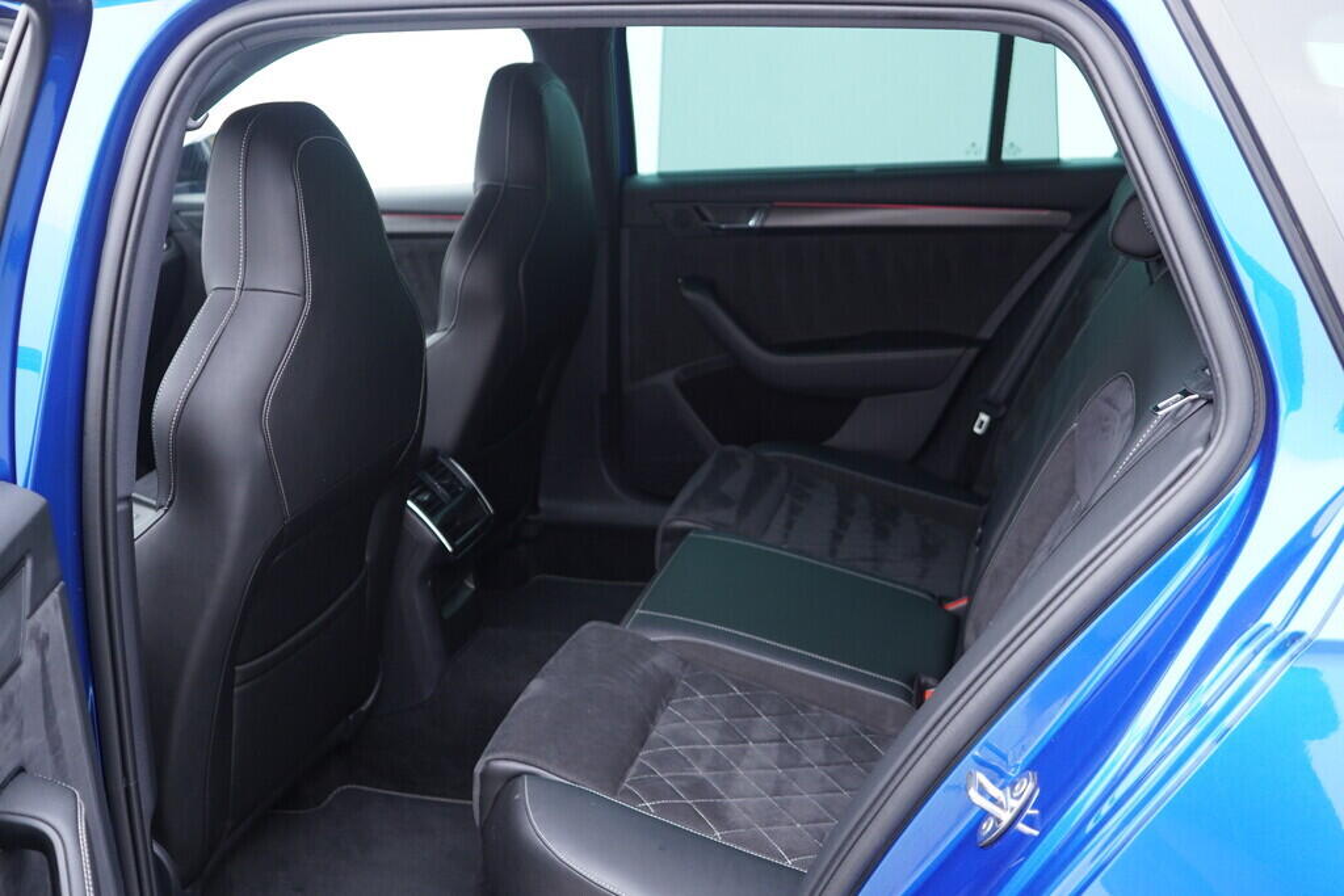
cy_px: 448
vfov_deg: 36.9
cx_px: 672
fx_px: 1344
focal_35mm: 36
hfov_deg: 53.1
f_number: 2.8
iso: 400
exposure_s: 1/40
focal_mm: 24
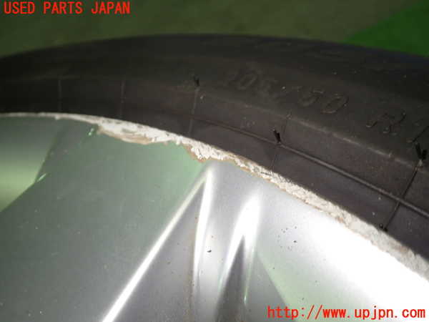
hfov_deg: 60.0
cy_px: 161
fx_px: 372
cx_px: 214
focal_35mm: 30
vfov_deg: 46.8
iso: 200
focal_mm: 5.4
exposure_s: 1/30
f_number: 2.3
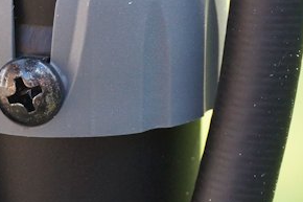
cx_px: 50
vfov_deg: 3.4
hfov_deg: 5.2
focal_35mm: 398
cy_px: 30
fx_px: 3348
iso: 800
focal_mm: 70
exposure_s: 1/320
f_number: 5.6
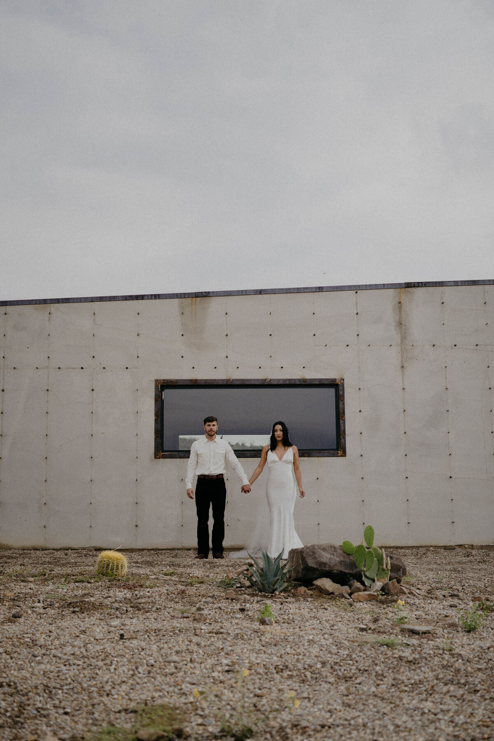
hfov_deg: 33.4
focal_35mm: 40
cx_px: 247
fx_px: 823
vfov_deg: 48.5
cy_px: 370
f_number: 2
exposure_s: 1/4000
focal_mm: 40
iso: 200
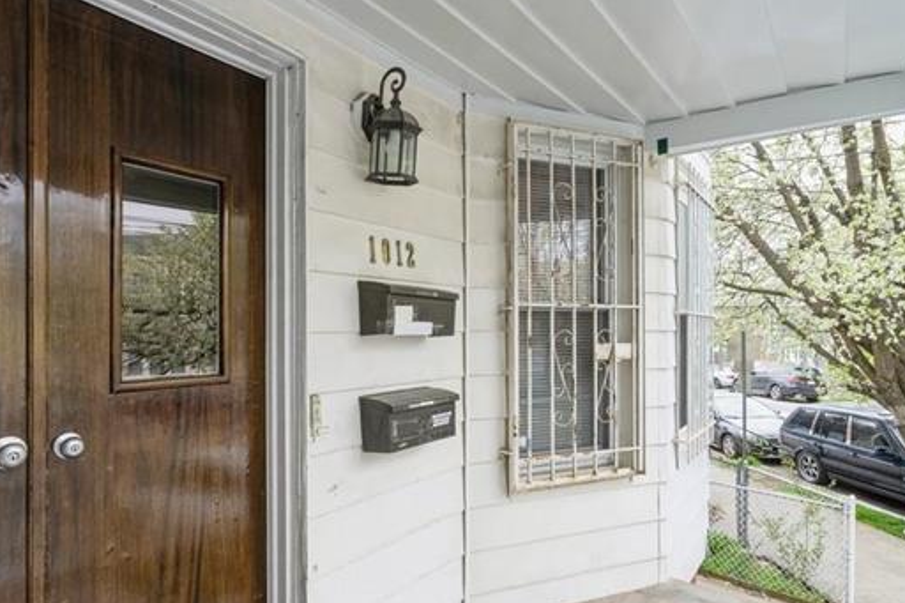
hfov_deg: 83.9
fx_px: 503
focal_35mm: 20
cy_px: 363
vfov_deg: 61.4
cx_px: 419
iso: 100
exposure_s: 1/10
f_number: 11
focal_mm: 16
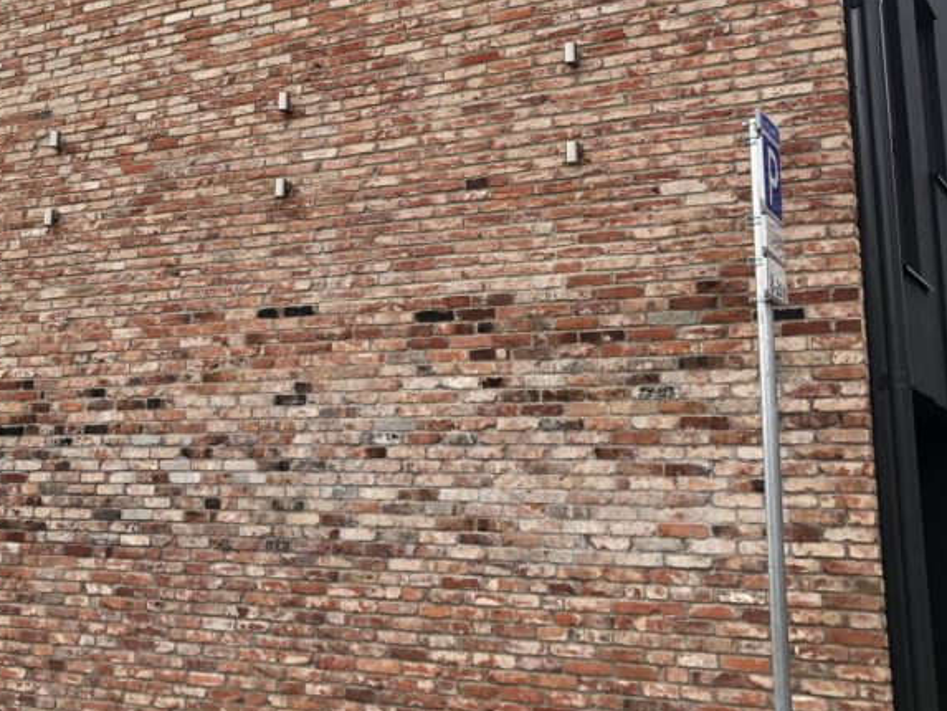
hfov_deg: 37.5
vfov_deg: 28.7
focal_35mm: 50
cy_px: 179
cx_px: 266
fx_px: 1368
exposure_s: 1/716
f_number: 1.8
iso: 20
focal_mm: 4
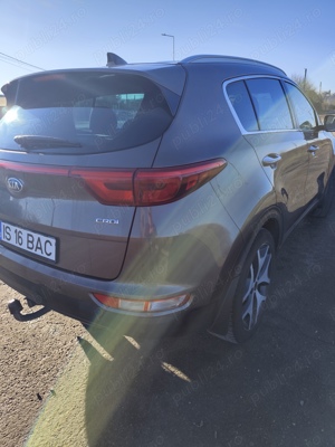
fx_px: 297
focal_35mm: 23
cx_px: 168
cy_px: 224
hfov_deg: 58.9
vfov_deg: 73.9
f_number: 1.65
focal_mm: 6.14
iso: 50
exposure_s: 1/1073
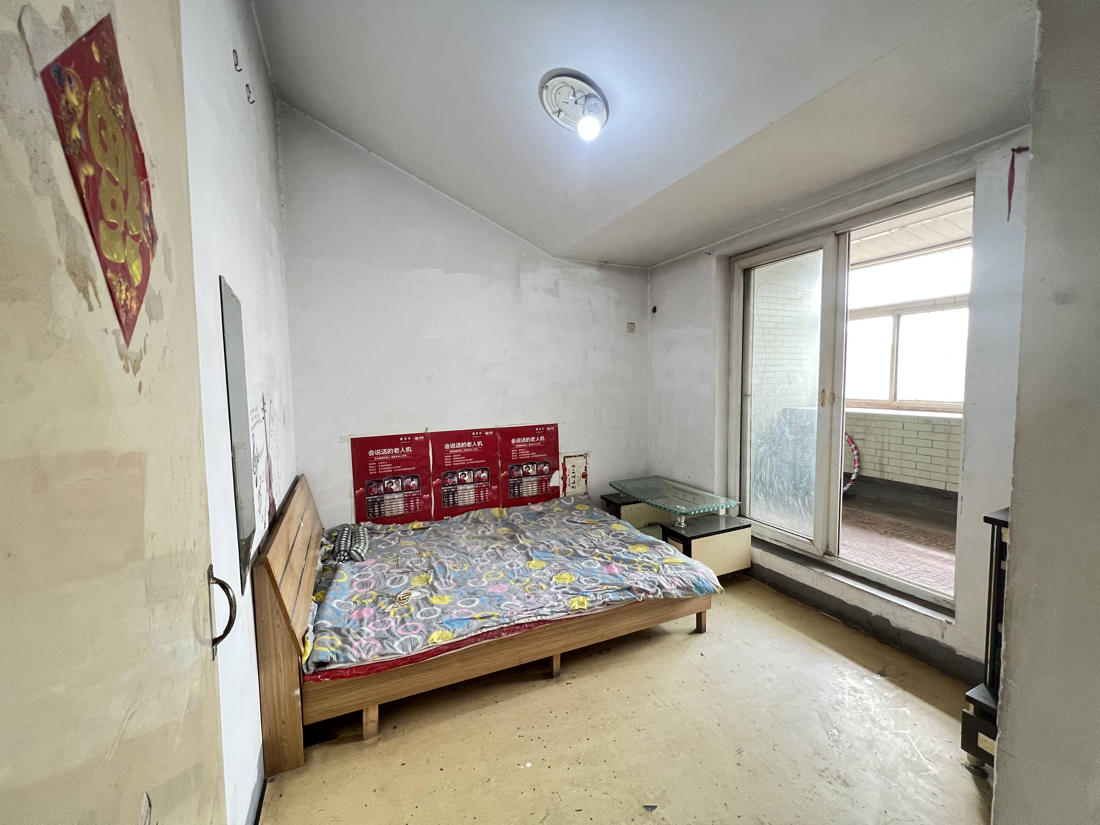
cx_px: 550
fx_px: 413
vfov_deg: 89.9
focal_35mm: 13
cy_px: 412
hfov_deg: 106.2
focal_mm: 1.57
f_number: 1.8
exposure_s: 1/66
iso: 250
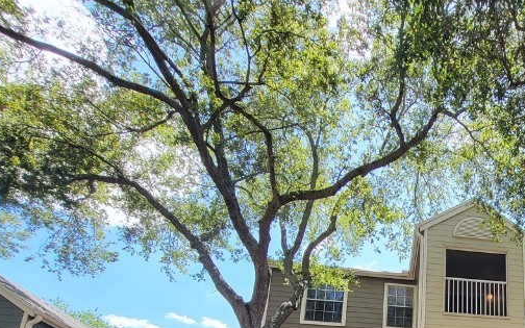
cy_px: 382
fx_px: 401
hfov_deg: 58.5
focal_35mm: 28
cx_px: 456
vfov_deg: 36.0
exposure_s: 1/330
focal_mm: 1.74
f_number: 2.2
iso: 32
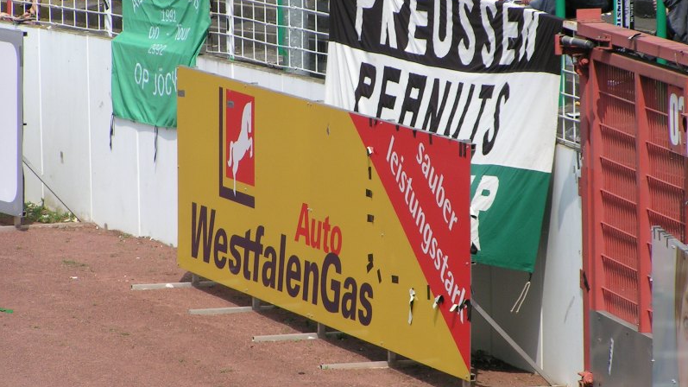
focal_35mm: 270
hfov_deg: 8.0
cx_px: 344
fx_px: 4925
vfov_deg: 4.5
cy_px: 136
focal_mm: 37.8
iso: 50
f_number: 5.6
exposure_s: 1/500
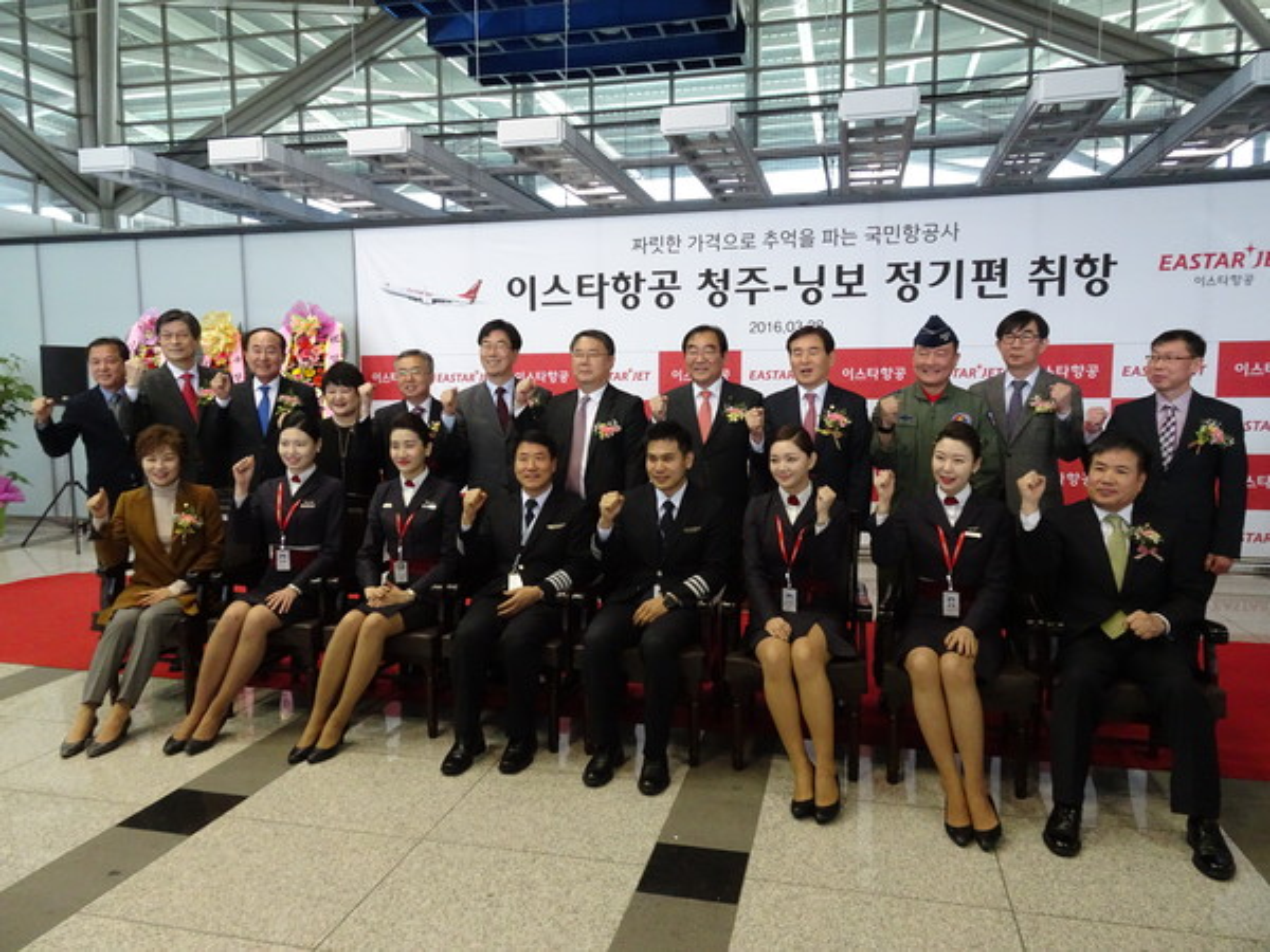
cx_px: 635
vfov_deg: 56.8
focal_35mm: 24
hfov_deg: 71.6
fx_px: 881
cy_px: 476
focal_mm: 4.1
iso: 640
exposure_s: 1/160
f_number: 3.5
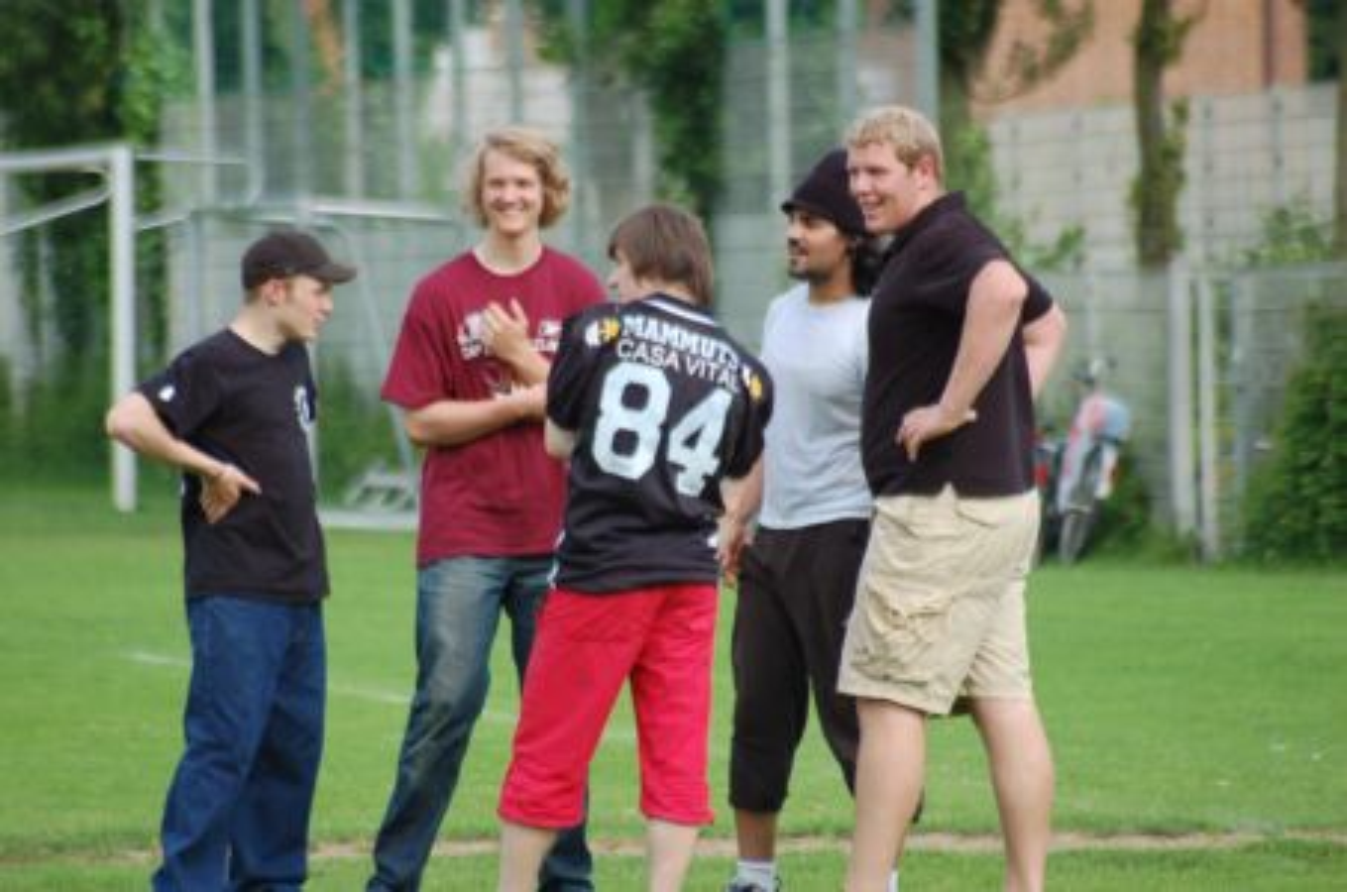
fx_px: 16802
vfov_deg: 3.0
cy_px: 446
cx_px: 674
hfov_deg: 4.6
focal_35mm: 450
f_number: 5.6
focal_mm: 300
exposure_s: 1/500
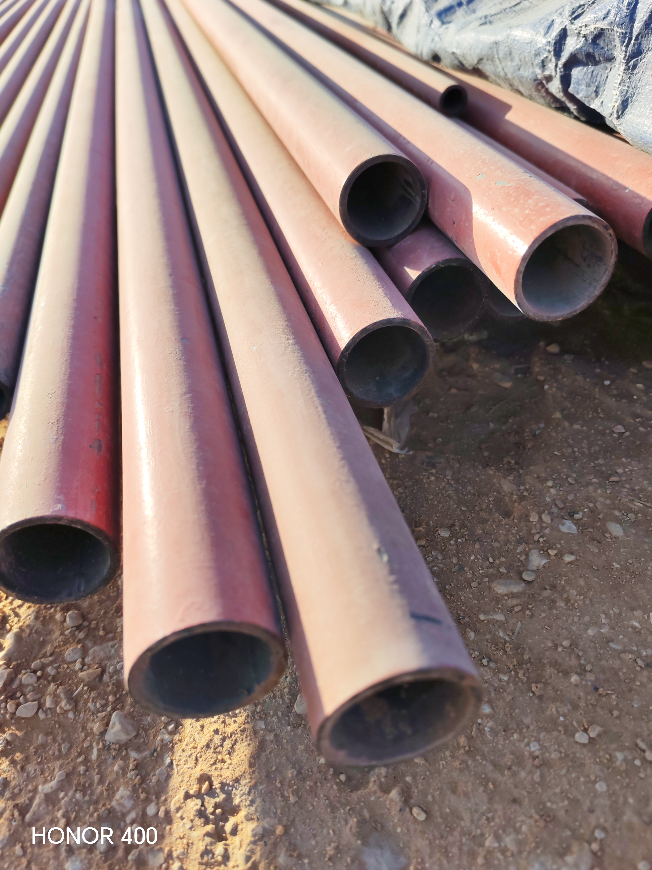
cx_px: 326
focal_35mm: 27
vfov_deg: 65.3
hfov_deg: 51.4
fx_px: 678
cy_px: 435
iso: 50
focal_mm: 6.12
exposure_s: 1/440
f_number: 1.9
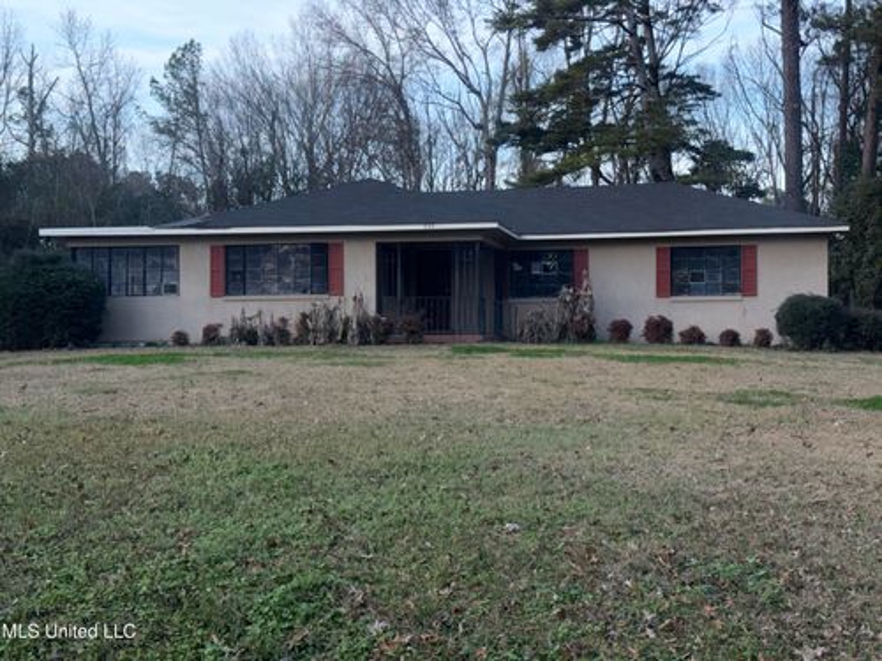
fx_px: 1223
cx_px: 441
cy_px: 330
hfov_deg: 39.7
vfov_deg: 30.3
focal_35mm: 48
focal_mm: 6.76
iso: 50
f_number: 1.78
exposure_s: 1/322
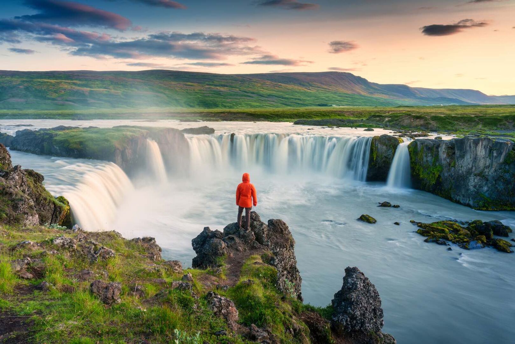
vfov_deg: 49.6
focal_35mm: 26
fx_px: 372
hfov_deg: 69.4
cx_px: 258
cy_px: 172
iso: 100
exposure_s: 1.6
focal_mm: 26
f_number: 16
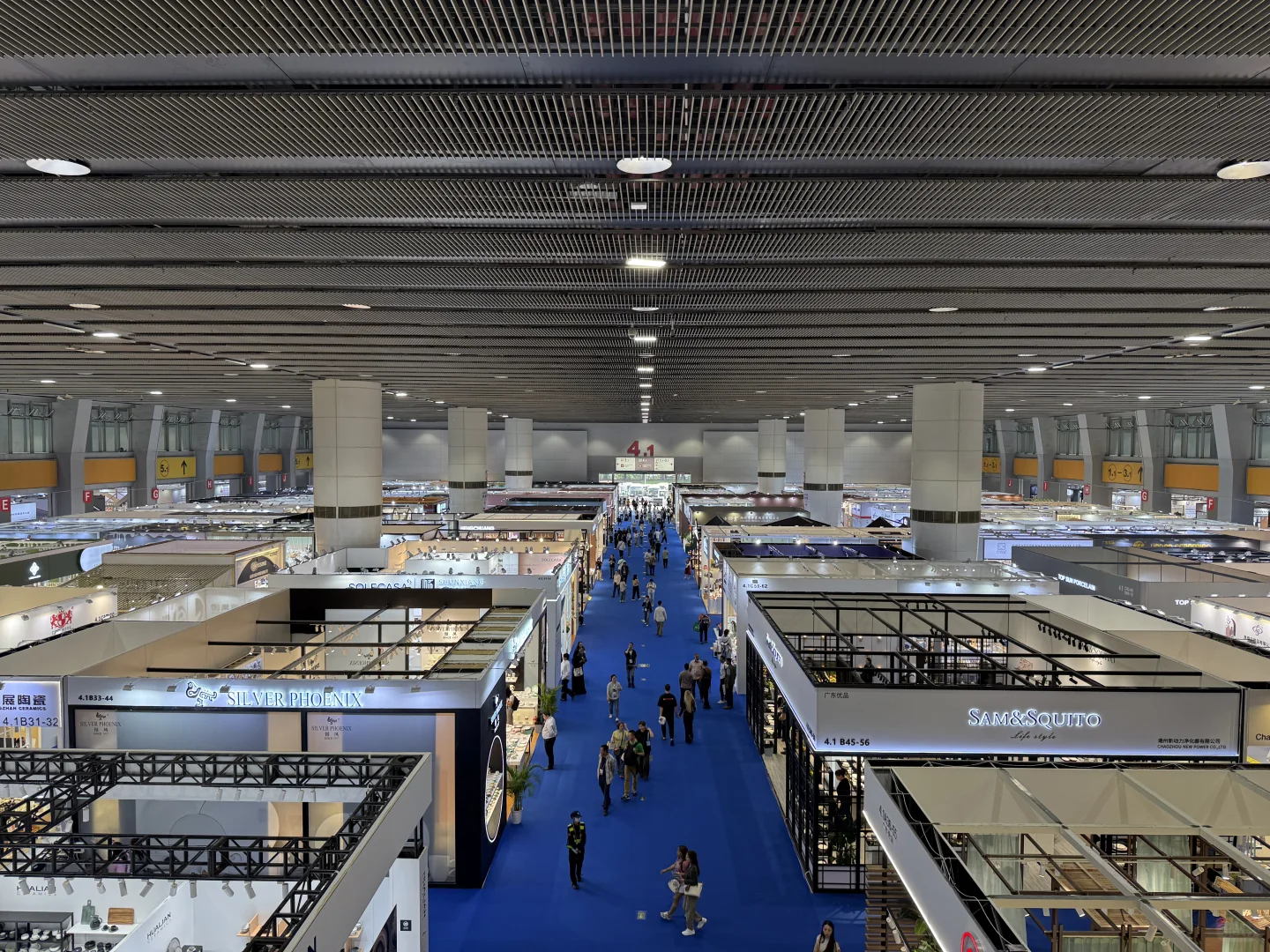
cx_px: 635
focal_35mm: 24
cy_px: 476
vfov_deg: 56.8
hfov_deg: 71.6
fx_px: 881
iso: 80
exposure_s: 1/100
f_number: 1.78
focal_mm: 6.76
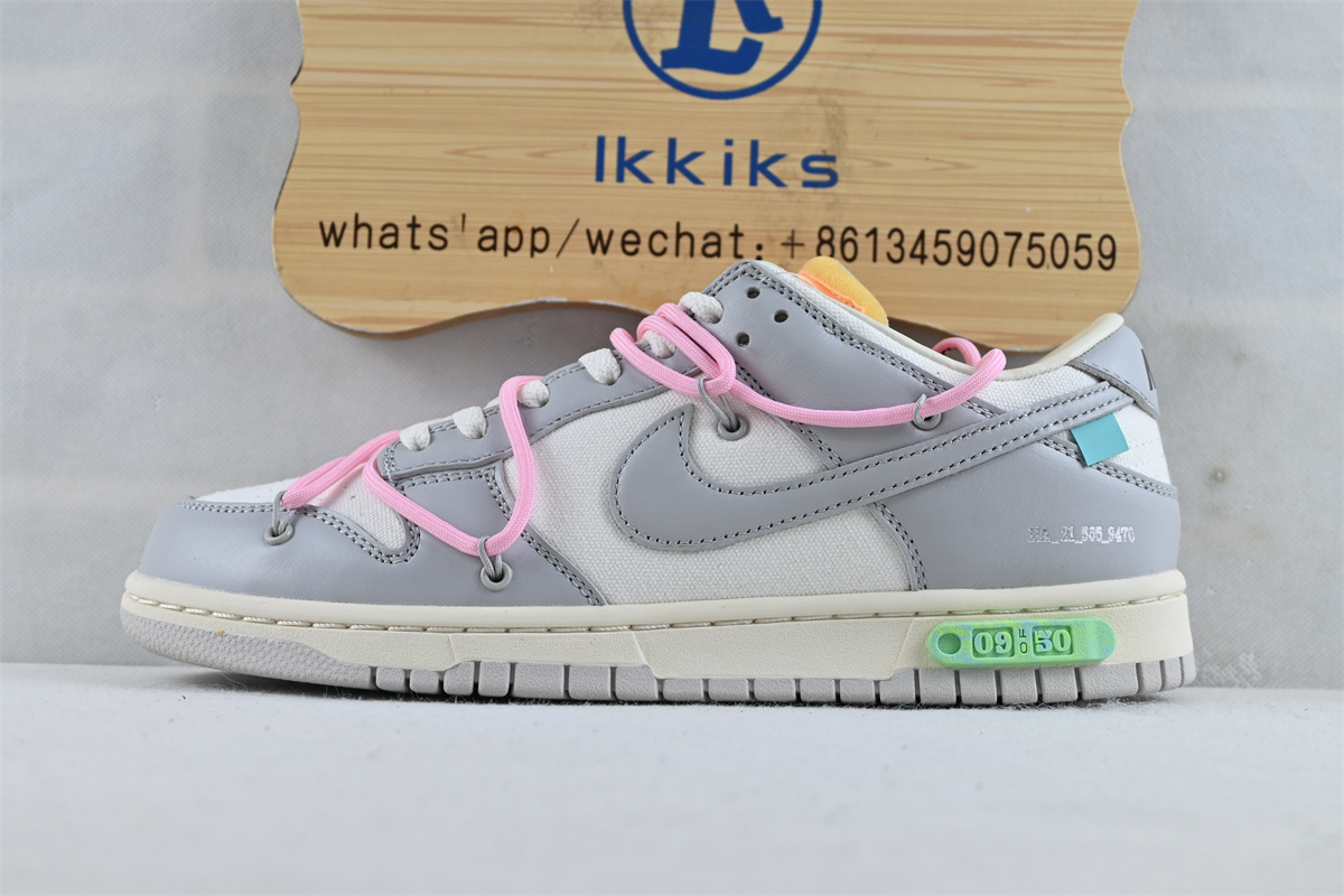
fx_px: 1848
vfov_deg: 27.3
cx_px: 672
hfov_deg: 40.0
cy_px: 448
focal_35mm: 50
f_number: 5
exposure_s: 1/50
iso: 100
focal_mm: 33
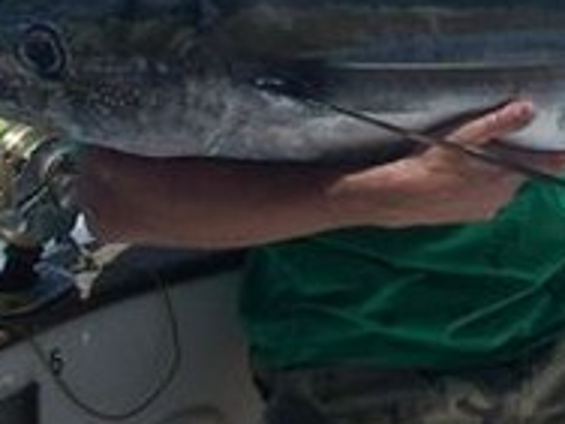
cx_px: 421
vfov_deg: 11.4
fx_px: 2024
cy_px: -220
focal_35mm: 124
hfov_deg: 15.8
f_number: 5.6
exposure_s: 1/594
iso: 64
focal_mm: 6.2
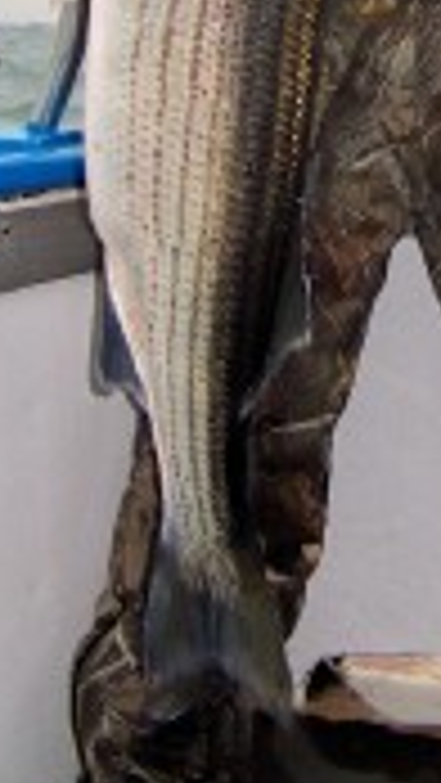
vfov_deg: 22.8
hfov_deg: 13.3
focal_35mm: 90
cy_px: 9
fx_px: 1869
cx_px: 436
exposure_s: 1/80
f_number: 2.8
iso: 64
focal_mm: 5.85
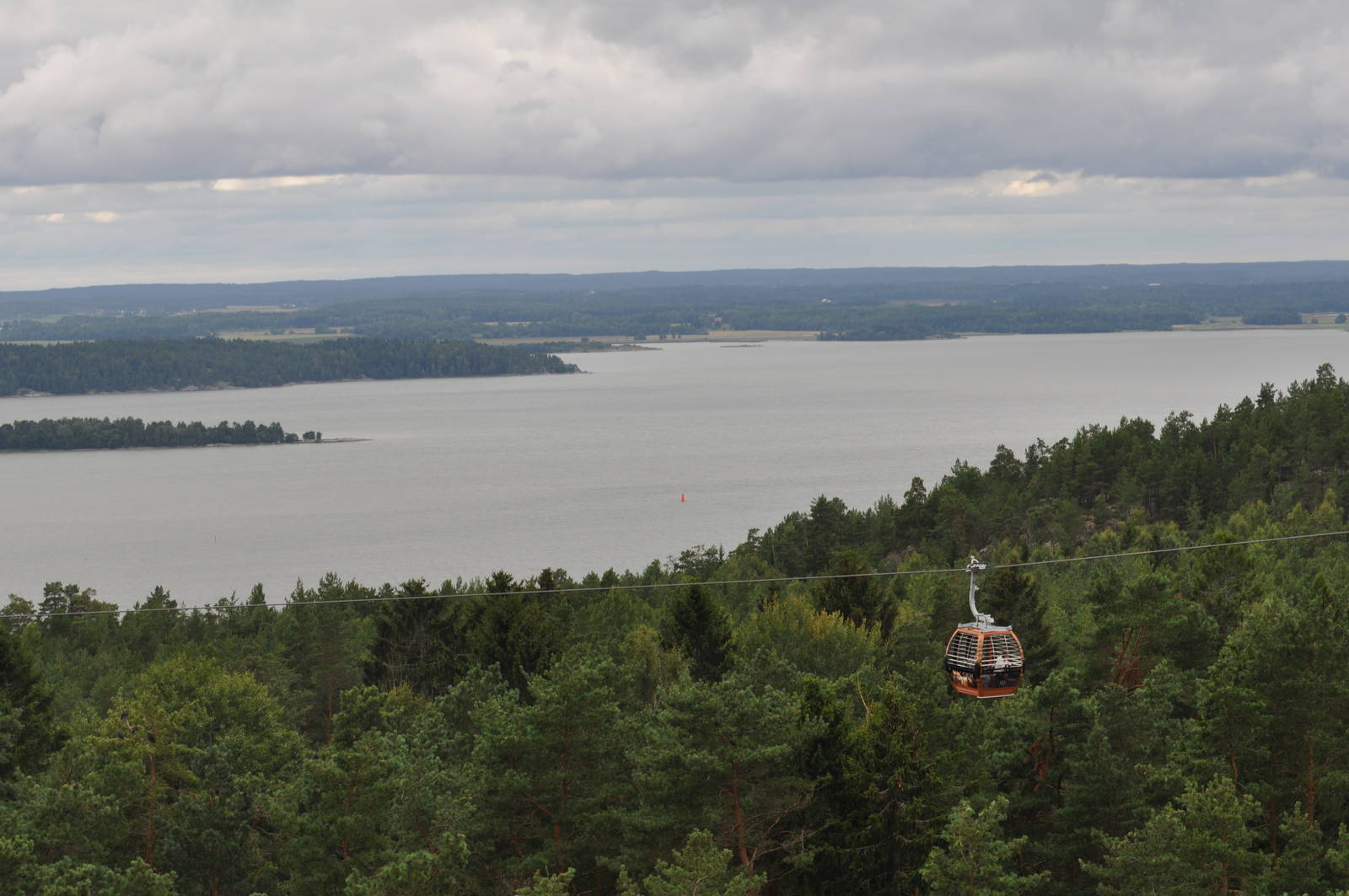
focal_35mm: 105
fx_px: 3930
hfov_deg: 19.5
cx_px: 674
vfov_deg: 13.0
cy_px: 448
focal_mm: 70
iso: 200
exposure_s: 1/250
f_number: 8
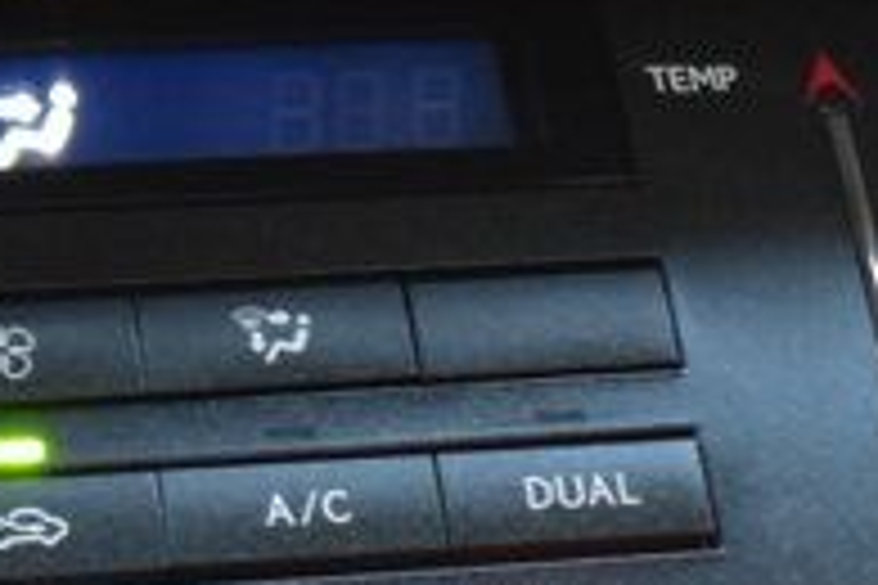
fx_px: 3463
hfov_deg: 14.2
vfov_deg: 9.7
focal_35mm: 142
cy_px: 279
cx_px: -32
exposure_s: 1/6
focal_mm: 18
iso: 1600
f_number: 3.5
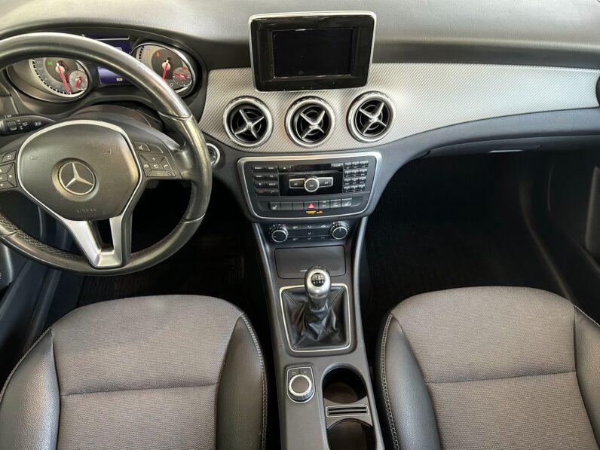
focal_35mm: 24
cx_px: 300
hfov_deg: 71.6
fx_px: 416
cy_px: 225
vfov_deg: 56.8
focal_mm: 6.86
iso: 500
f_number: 1.78
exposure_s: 1/60
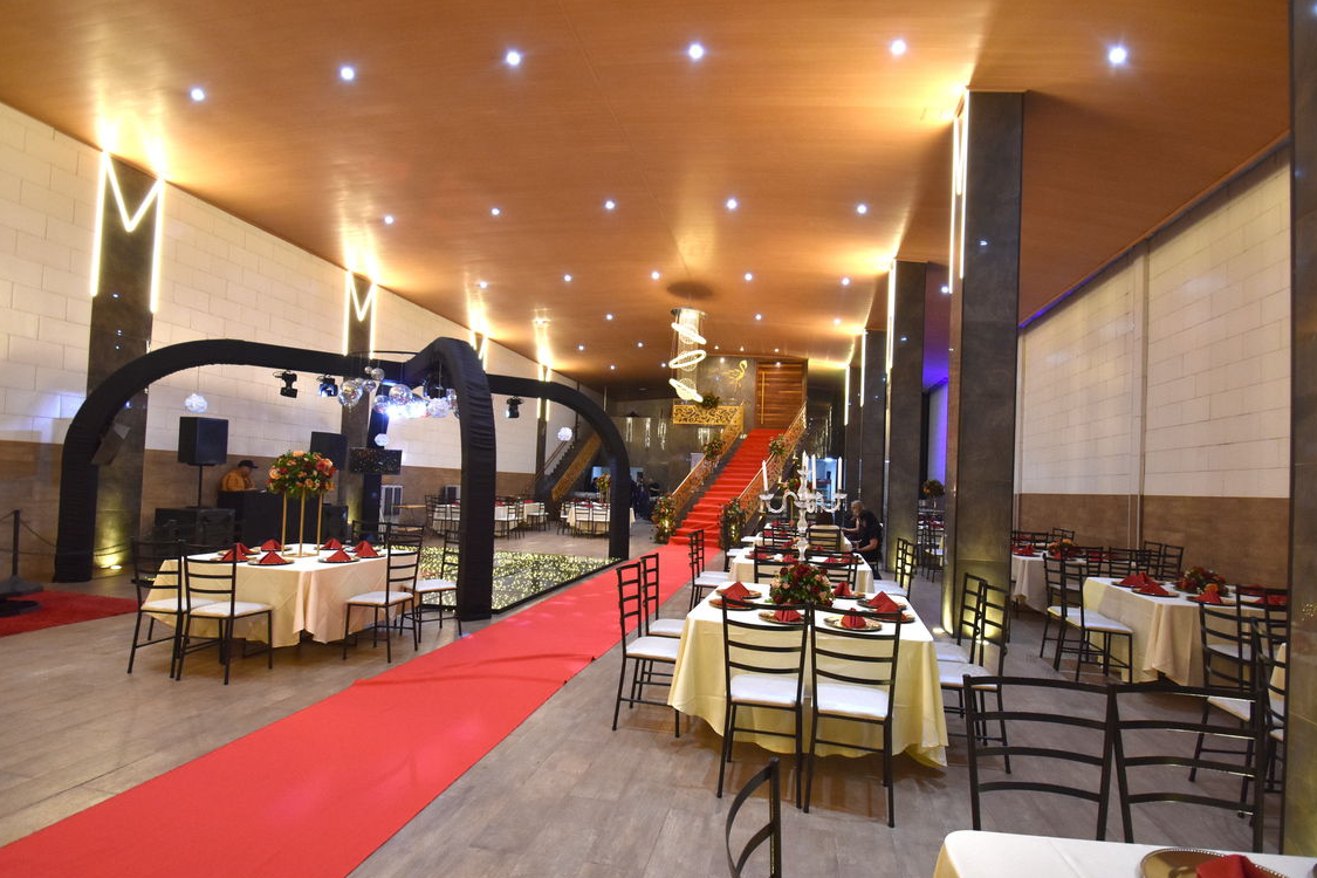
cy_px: 443
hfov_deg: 96.7
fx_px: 585
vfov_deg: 73.7
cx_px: 677
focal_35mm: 16
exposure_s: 1/80
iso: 1000
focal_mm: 10
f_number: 5
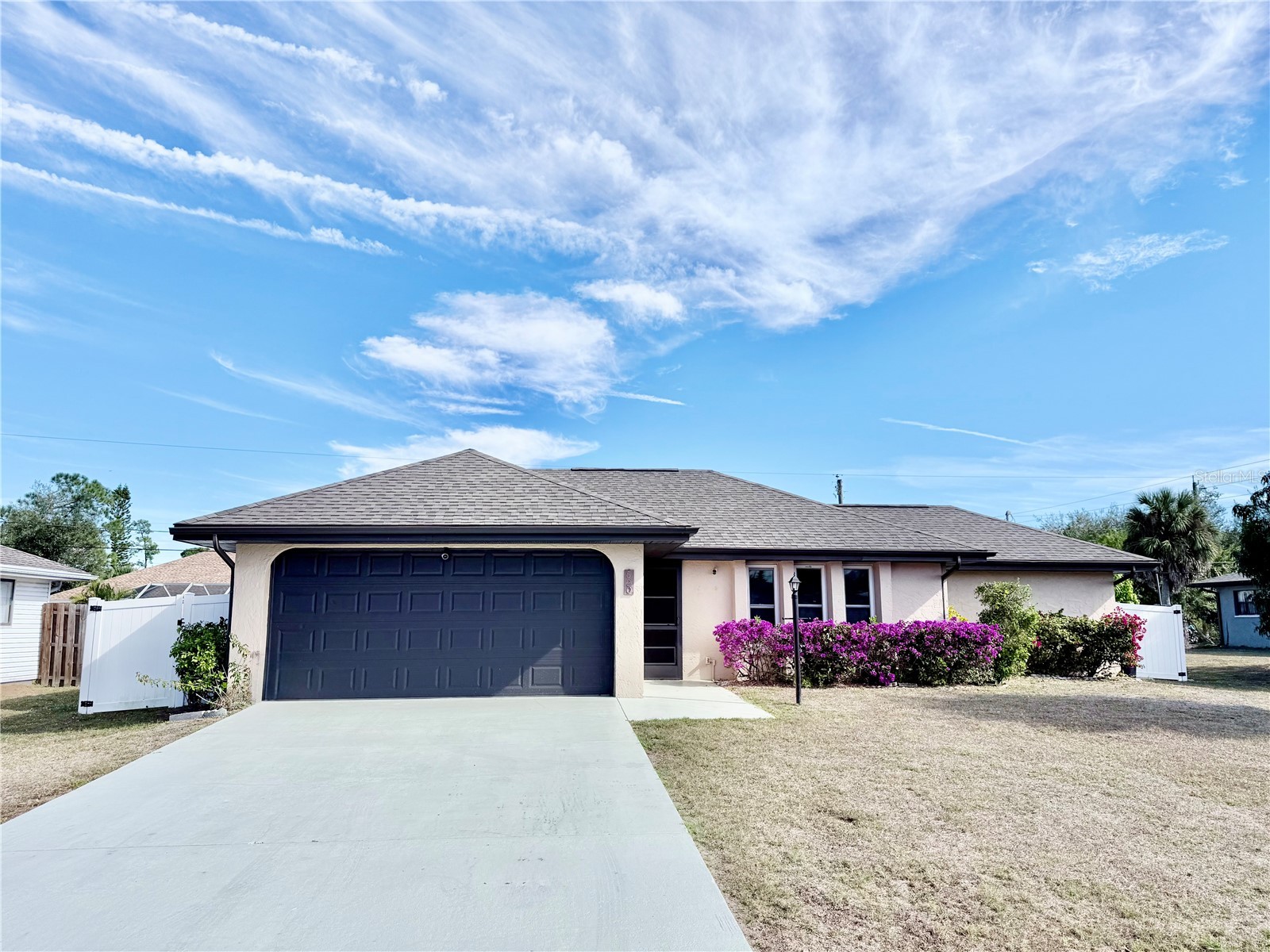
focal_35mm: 24
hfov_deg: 71.6
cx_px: 635
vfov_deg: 56.8
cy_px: 476
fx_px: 881
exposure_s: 1/5714
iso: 80
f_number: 1.78
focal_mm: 6.76
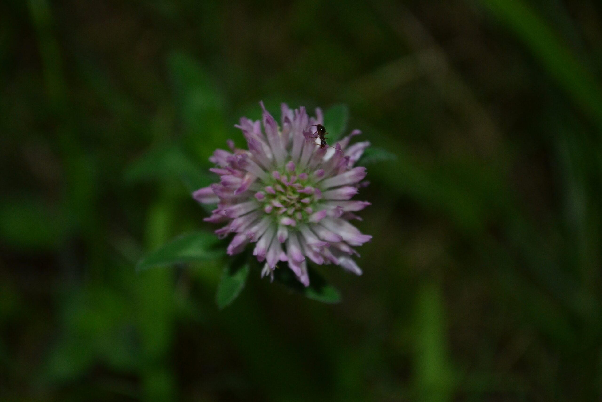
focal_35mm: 82
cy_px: 201
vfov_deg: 16.6
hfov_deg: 24.6
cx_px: 301
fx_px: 1380
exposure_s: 1/60
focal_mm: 55
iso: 800
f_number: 5.6
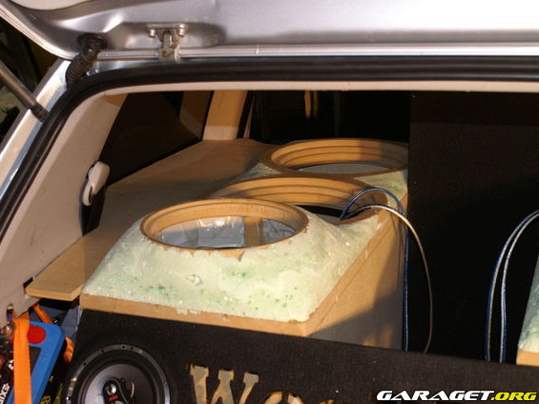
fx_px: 763
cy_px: 202
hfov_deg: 38.8
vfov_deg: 29.7
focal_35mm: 49
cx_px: 235
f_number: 5
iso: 400
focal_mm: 30
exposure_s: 1/40
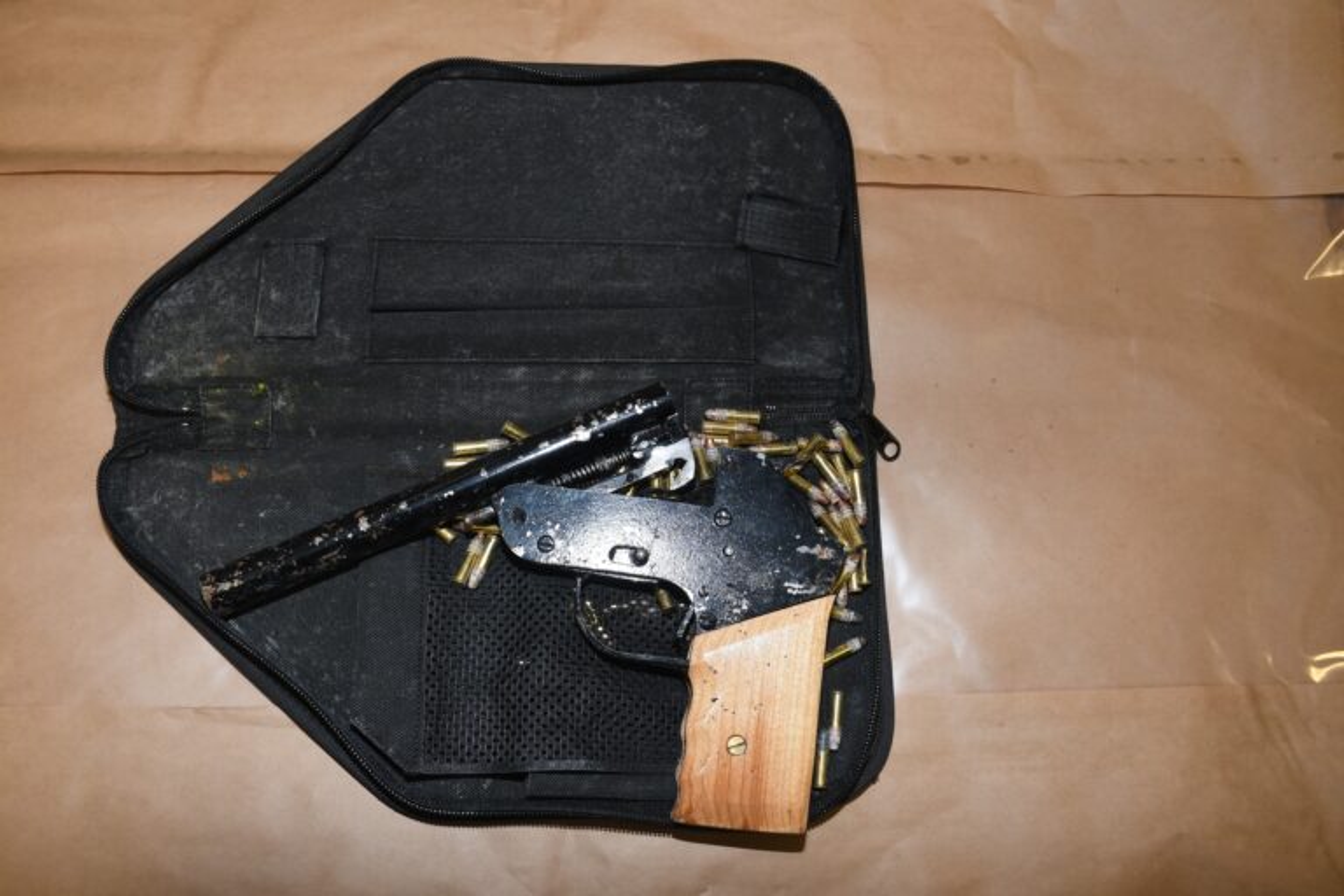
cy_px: 448
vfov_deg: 43.6
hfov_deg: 61.9
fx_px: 1120
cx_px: 672
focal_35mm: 30
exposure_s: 1/60
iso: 400
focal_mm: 20
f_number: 5.6
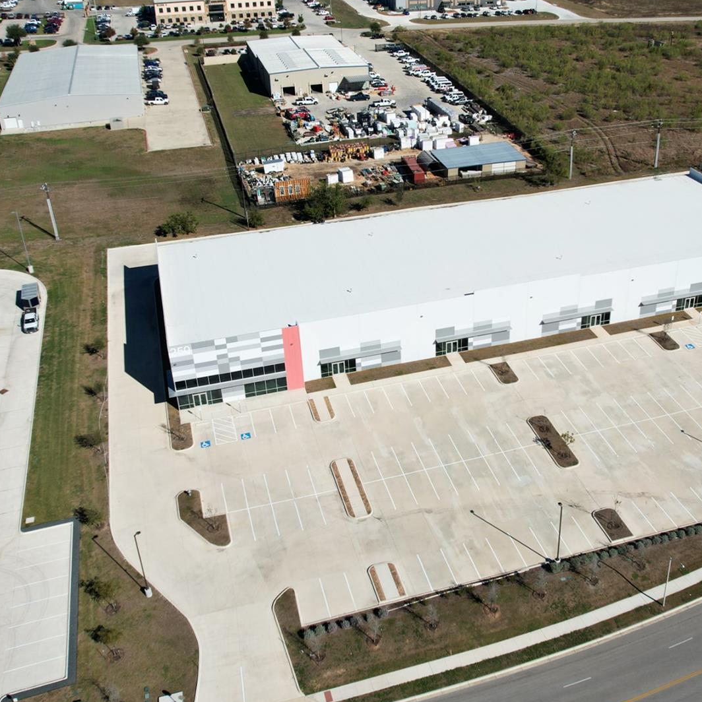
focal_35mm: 36
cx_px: 437
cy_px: 293
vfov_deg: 45.9
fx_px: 826
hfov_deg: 45.7
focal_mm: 8.4
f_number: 2.8
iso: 130
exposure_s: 1/4000
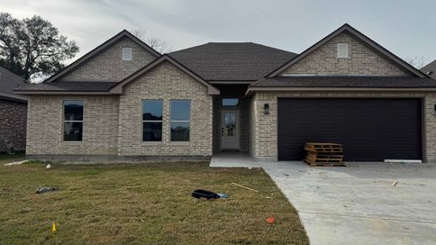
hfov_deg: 69.9
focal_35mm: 27
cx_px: 223
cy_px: 113
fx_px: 312
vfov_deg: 42.8
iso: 80
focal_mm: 6.76
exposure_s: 1/7092
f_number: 1.78
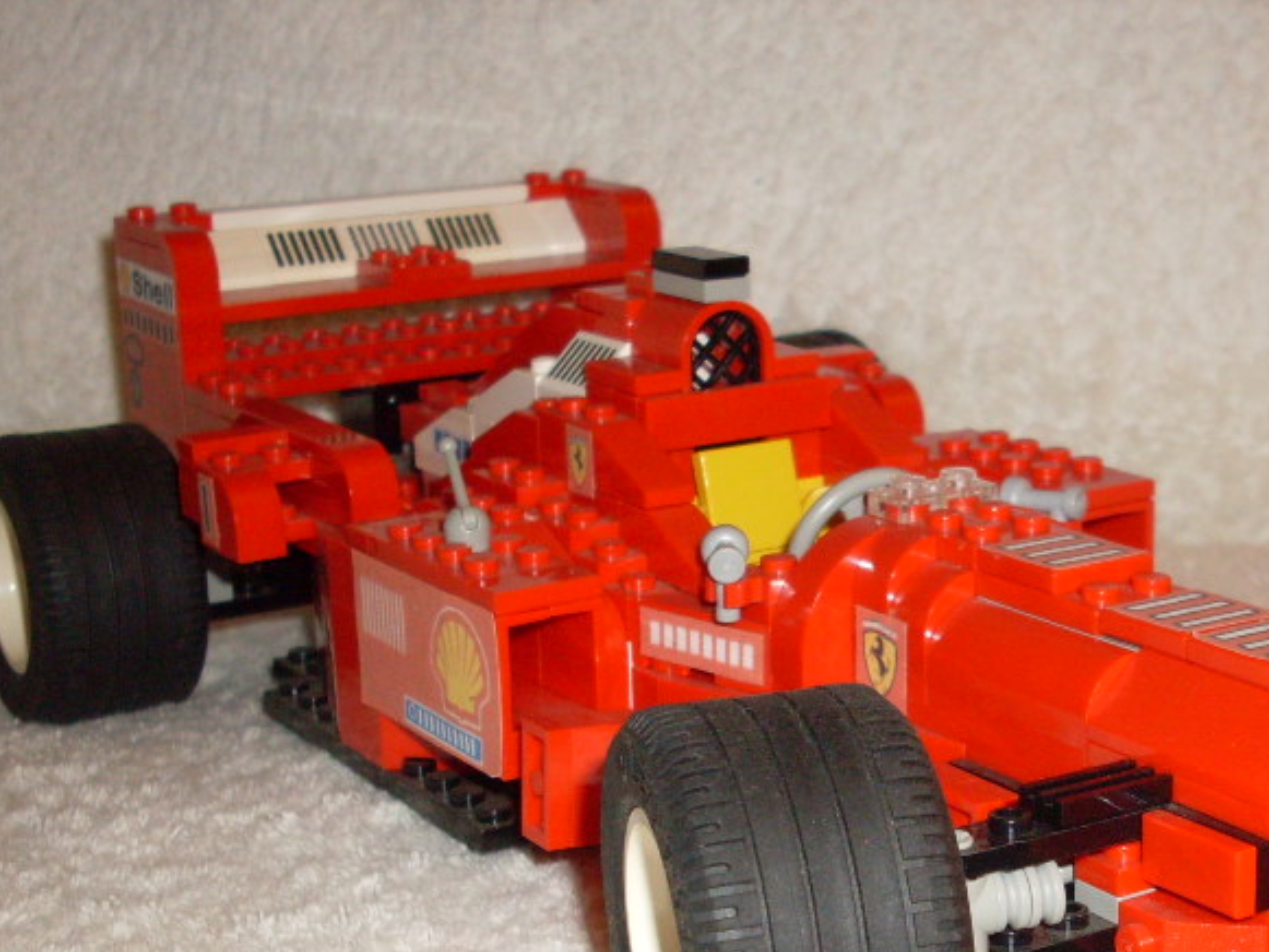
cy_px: 784
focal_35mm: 67
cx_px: 970
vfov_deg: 21.6
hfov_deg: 28.5
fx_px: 2457
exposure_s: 1/45
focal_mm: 6.3
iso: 100
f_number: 2.8
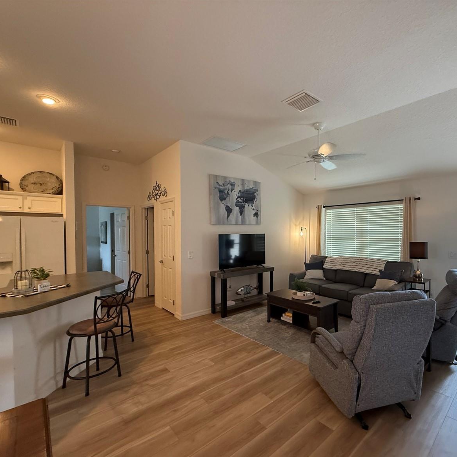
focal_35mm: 17
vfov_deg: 83.9
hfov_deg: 82.9
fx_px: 254
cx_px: 275
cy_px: 235
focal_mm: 2.22
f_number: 2.2
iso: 320
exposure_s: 1/120
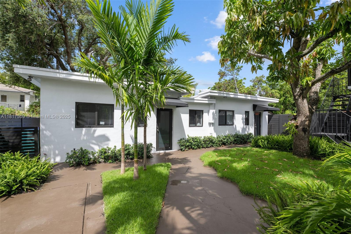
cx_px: 176
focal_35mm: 16
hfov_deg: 96.7
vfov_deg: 73.7
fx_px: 156
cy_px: 117
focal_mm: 16
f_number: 7.1
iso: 250
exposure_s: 1/500
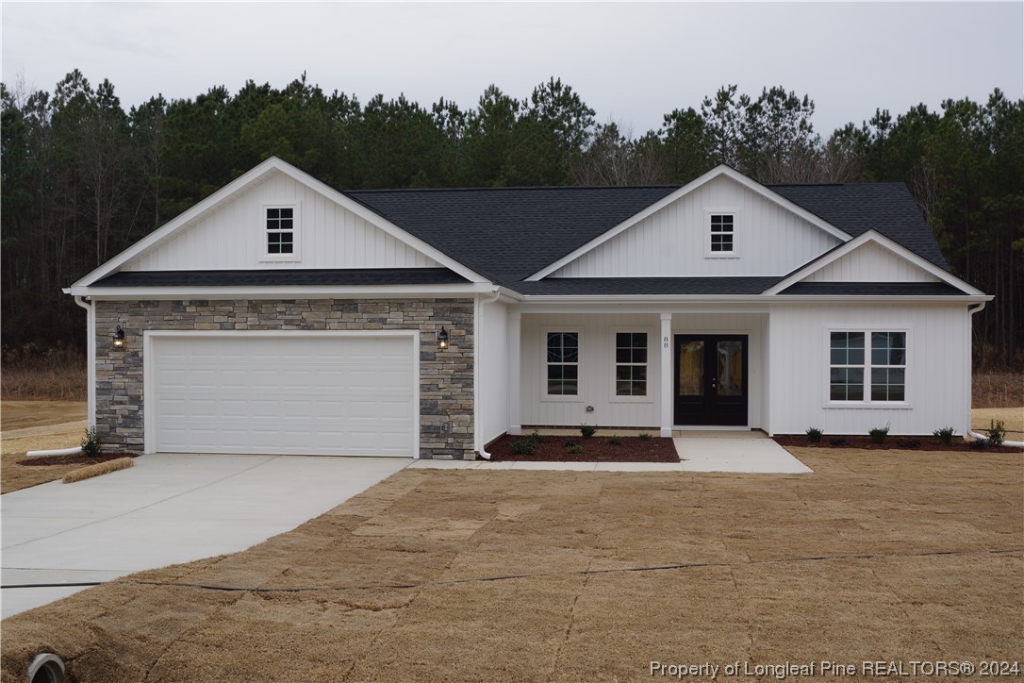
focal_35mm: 36
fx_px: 1024
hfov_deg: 53.1
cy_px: 342
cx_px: 512
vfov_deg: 36.9
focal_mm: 24
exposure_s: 1/100
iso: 100
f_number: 11
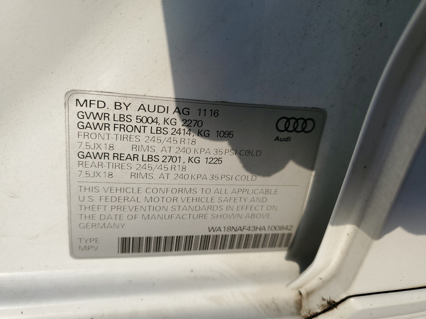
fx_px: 320
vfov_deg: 53.1
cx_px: 213
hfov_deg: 67.3
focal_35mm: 26
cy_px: 160
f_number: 1.5
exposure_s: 1/1429
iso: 50
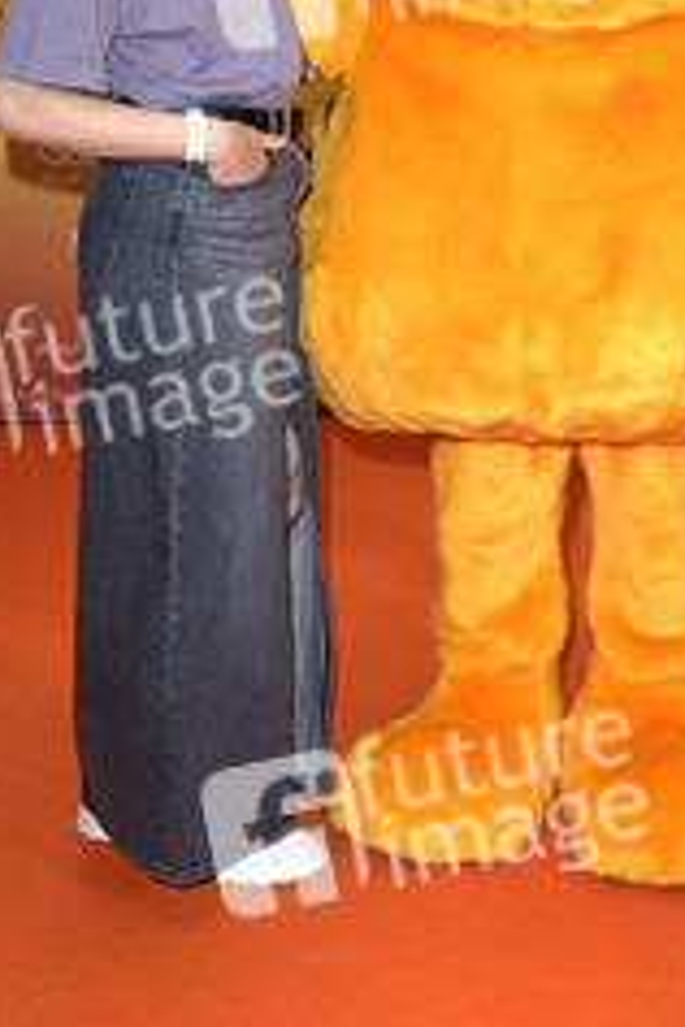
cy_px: 165
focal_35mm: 81
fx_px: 2312
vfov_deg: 24.5
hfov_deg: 16.7
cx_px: 551
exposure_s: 1/250
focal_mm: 48
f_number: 5.6
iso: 640
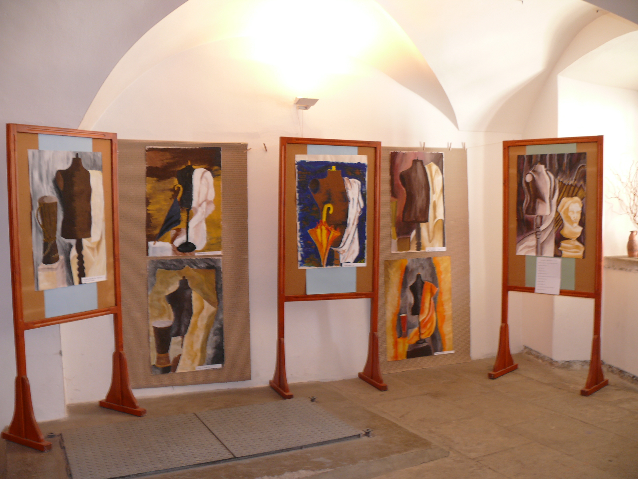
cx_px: 319
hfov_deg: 52.6
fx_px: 645
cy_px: 240
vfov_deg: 40.7
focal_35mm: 35
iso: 100
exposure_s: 1/8
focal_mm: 7.4
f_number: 2.8
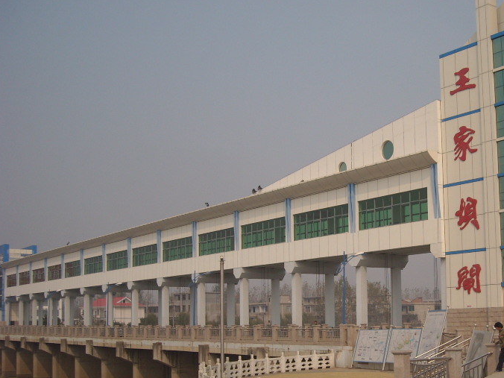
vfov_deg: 27.4
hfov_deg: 35.5
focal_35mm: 53
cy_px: 236
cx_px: 368
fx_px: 772
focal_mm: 5.7
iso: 64
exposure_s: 1/544
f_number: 5.6
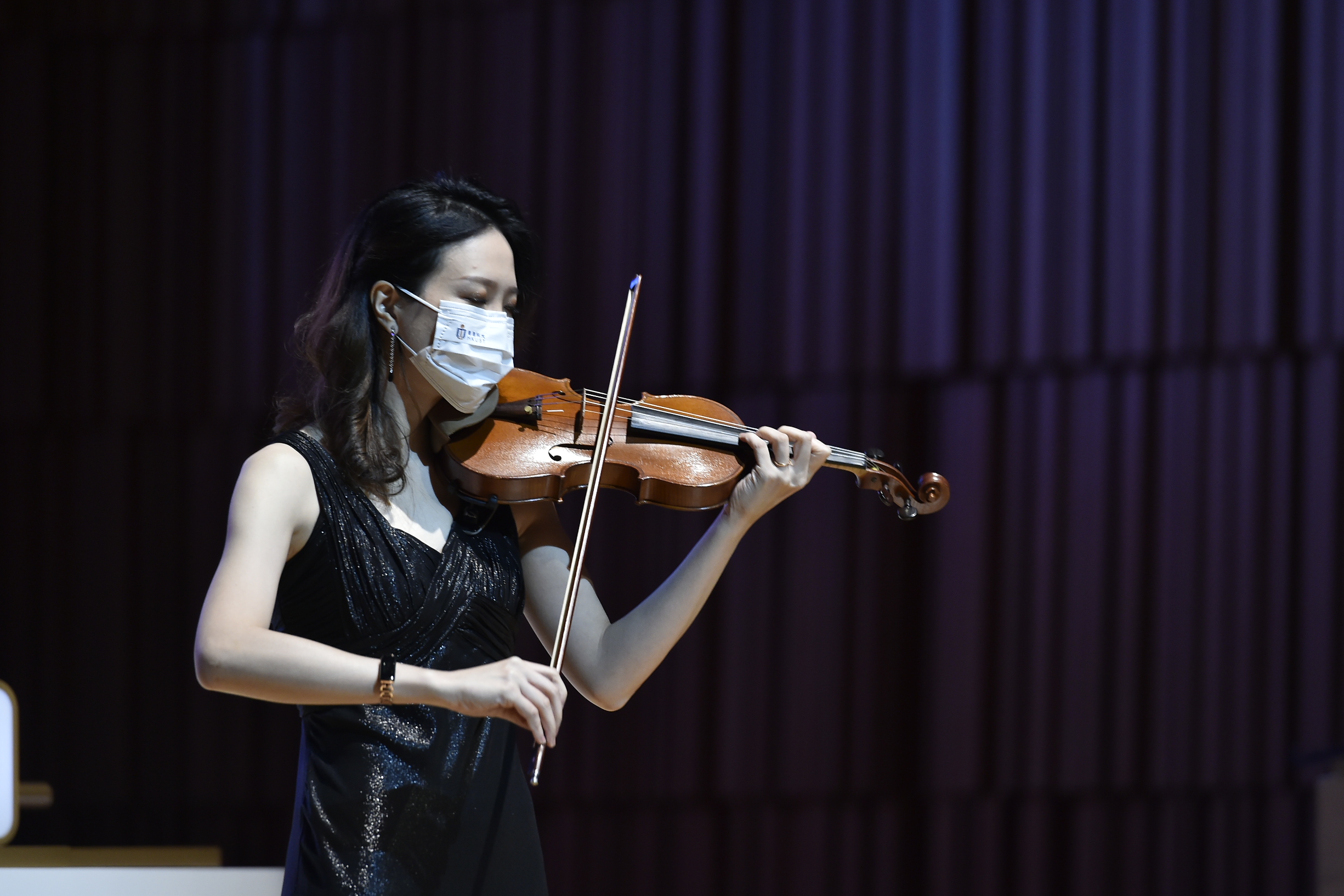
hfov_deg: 10.2
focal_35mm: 201
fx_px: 7503
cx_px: 674
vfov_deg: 6.8
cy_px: 448
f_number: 4
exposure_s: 1/160
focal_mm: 200
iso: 2000
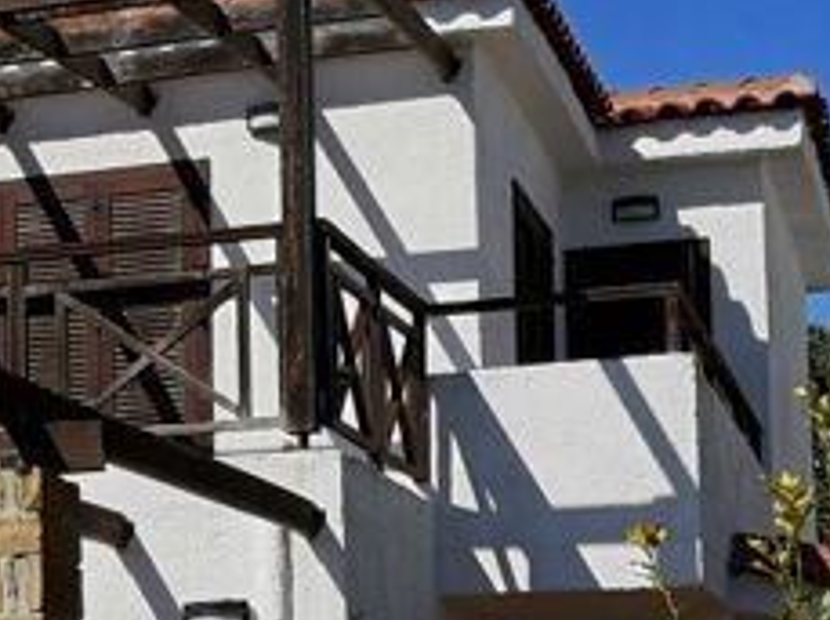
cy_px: 649
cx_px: -190
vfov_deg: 12.4
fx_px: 2801
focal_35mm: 117
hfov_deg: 16.1
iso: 50
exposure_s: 1/3968
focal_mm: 3.95
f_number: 1.6
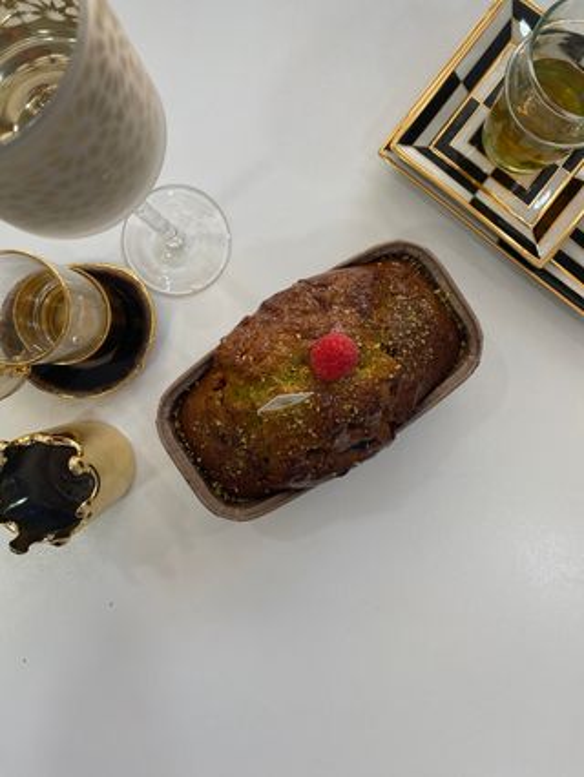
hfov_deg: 53.1
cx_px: 292
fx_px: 584
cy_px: 388
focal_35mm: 26
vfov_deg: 67.3
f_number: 1.8
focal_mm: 4.25
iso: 32
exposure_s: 1/127
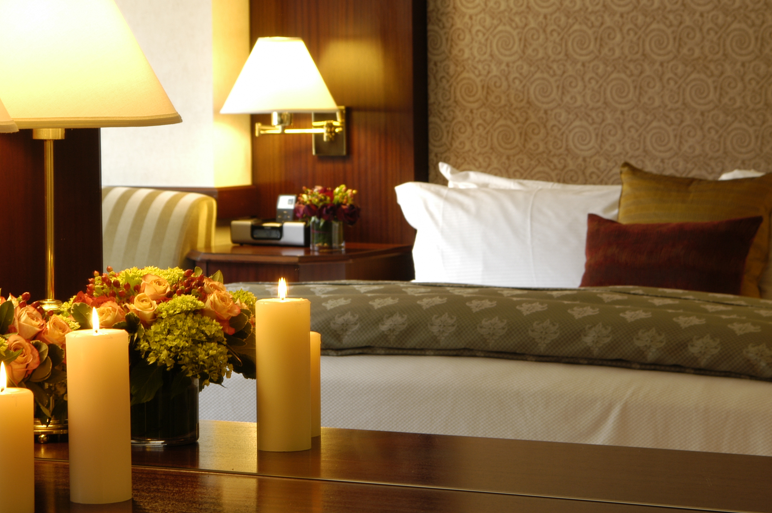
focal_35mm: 119
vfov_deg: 11.5
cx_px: 340
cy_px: 241
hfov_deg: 17.2
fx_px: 2550
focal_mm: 70
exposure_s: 1/2
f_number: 9
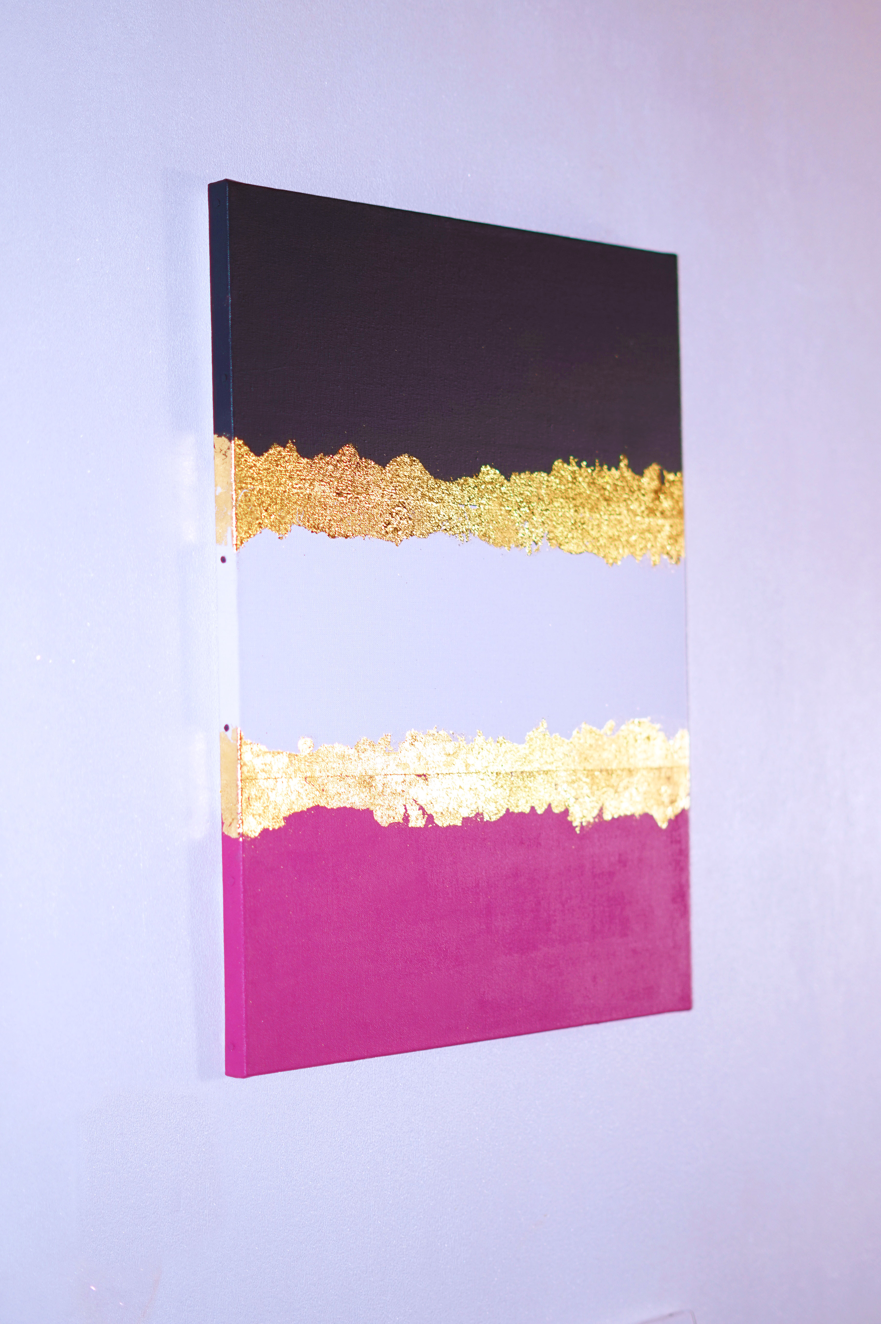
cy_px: 662
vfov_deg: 27.0
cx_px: 440
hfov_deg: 18.2
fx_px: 2756
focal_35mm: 75
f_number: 2
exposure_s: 1/125
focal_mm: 50
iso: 125
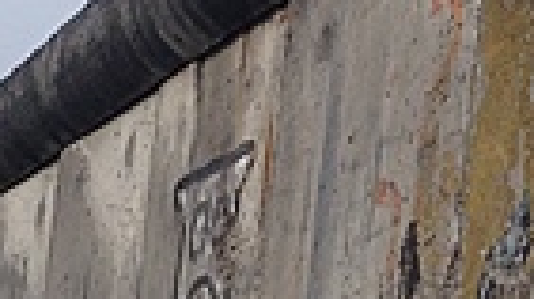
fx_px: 2447
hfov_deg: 12.4
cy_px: 265
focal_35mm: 173
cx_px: 326
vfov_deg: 7.0
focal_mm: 4.28
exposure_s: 1/1175
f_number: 2.4
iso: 50
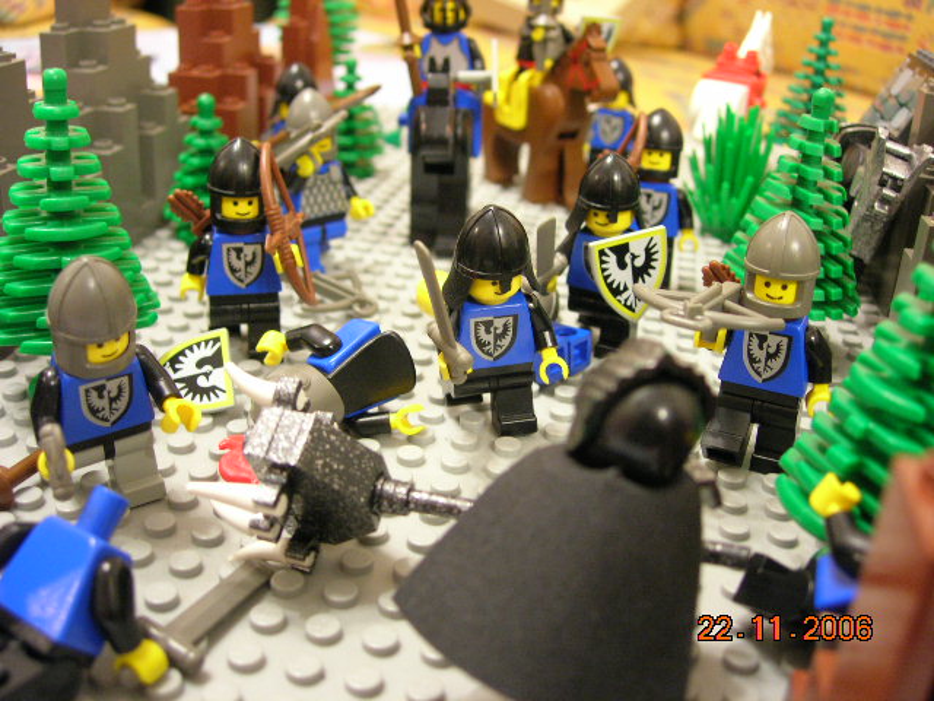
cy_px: 350
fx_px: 1025
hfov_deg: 49.0
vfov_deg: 37.7
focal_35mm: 38
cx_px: 467
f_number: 2.8
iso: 159
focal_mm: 7.8
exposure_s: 1/3.4
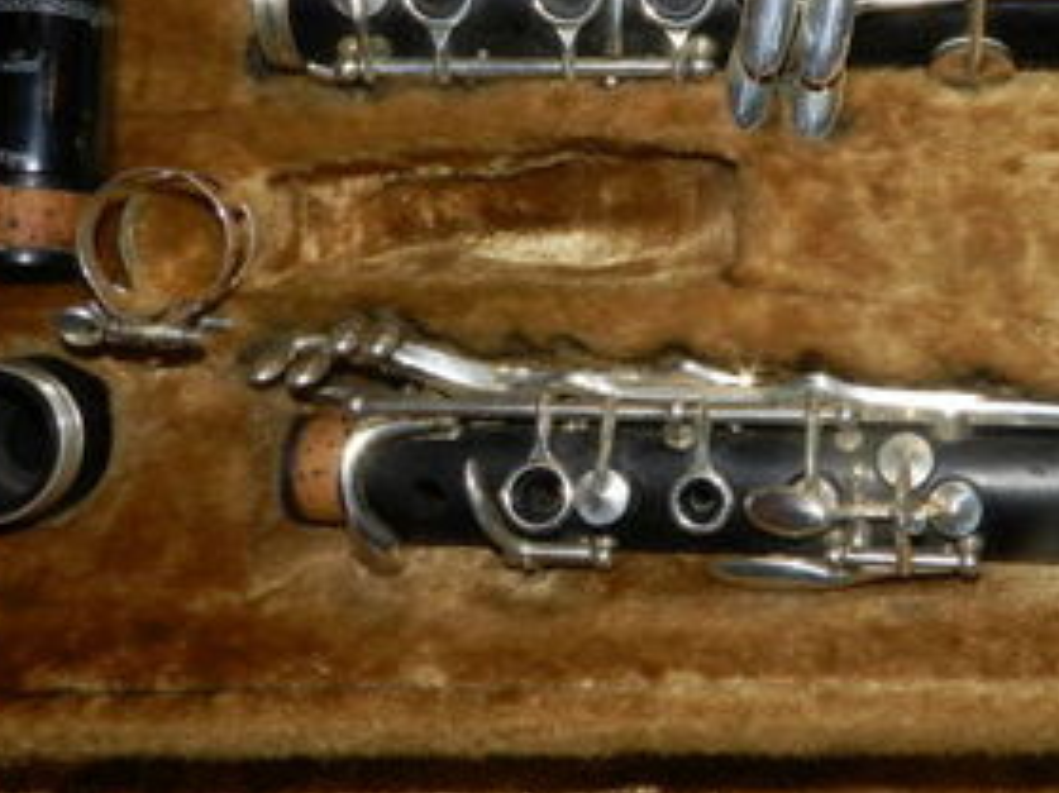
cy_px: 182
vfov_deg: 26.2
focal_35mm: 55
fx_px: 1682
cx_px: 854
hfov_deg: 33.9
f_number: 8
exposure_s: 1/30
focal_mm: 5.6
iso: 200
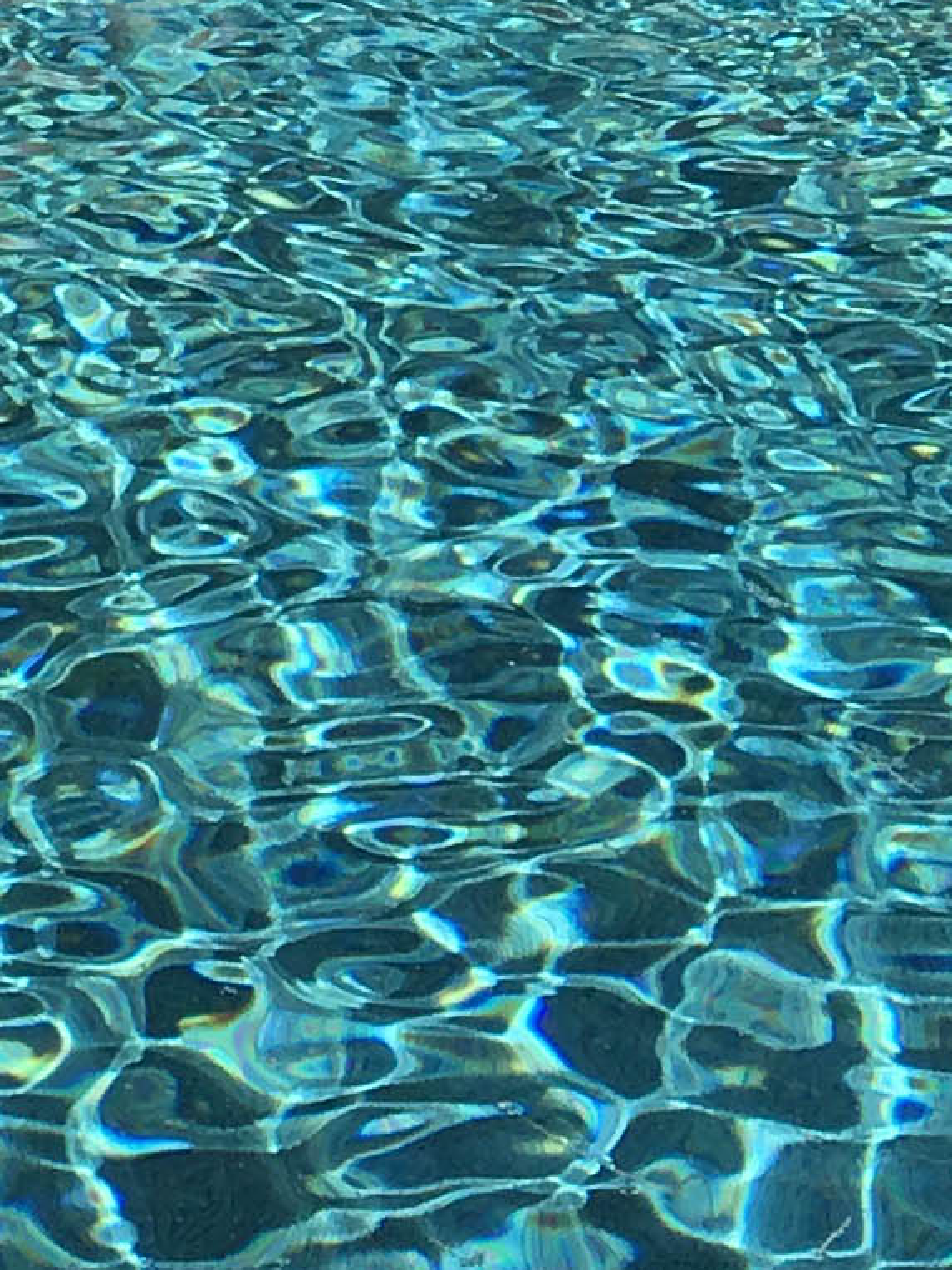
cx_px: -572
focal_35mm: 153
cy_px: -1566
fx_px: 5610
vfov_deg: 11.2
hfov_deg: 9.4
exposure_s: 1/1789
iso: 25
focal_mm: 4.15
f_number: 2.2
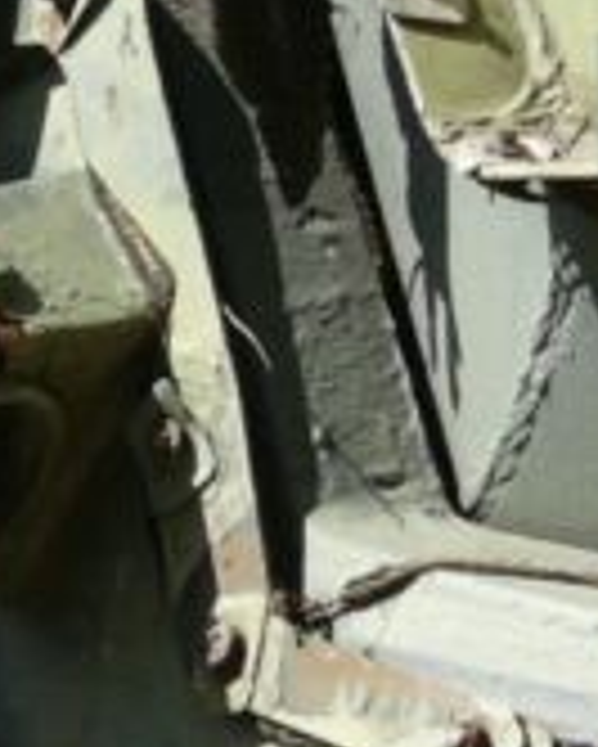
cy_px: 497
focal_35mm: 750
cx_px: -18
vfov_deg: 2.6
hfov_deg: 2.1
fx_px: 16577
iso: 100
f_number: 5.6
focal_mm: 30.1
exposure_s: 1/400
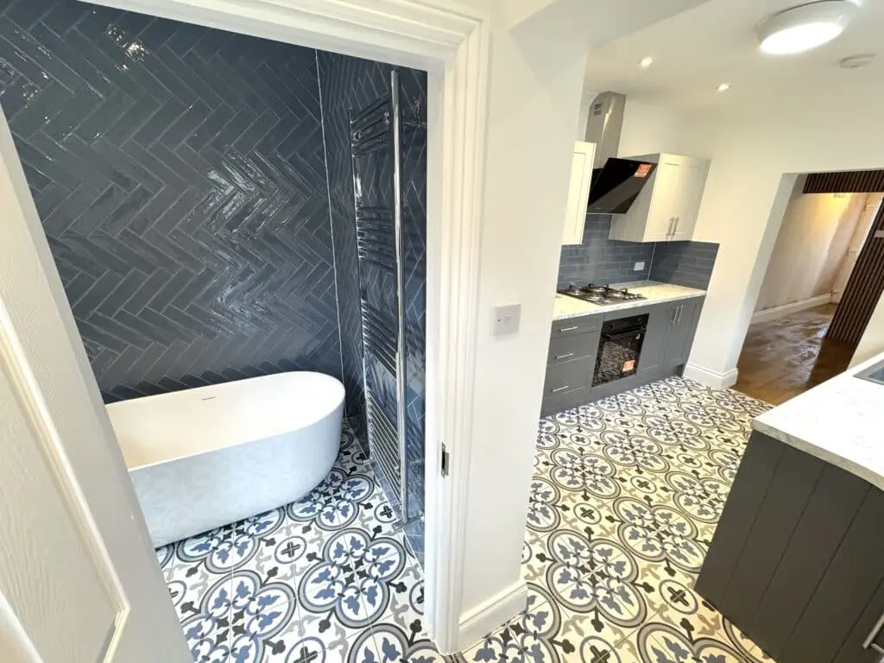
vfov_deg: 85.7
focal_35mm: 14
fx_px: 358
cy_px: 332
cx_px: 442
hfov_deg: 102.1
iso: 200
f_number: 2.2
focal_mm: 2.22
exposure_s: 1/100
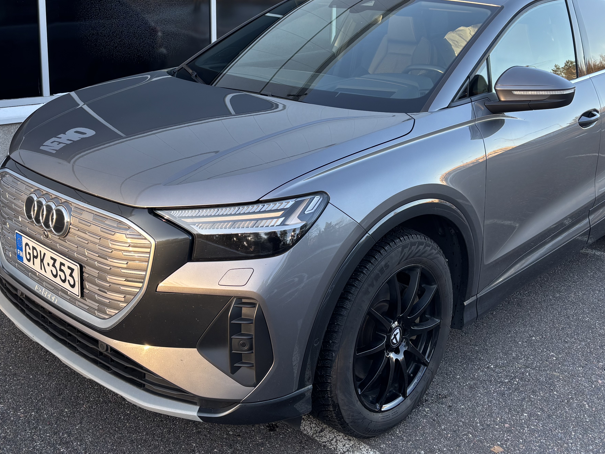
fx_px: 734
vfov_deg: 33.7
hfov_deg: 44.7
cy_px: 117
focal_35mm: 42
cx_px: 271
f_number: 1.6
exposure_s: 1/153
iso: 40
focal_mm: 5.96
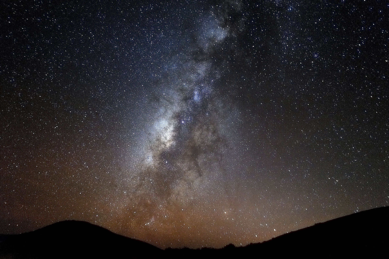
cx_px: 194
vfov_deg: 53.1
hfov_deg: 73.8
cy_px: 130
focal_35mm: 24
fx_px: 259
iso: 1600
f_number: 3.5
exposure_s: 30
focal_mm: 24
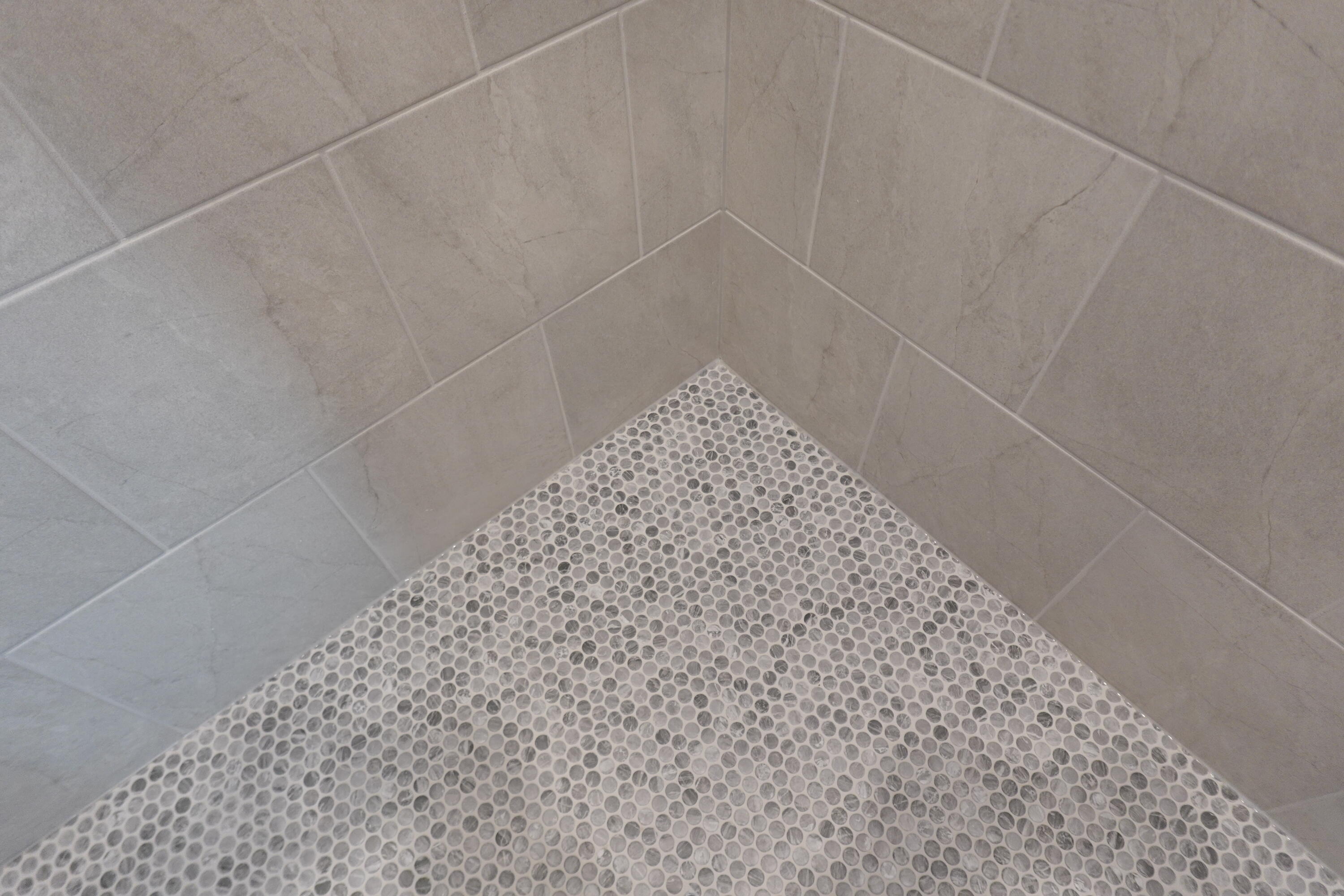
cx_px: 672
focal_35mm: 20
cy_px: 448
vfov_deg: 61.9
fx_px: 747
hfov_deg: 84.0
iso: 250
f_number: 2
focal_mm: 7.6
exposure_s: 1/80
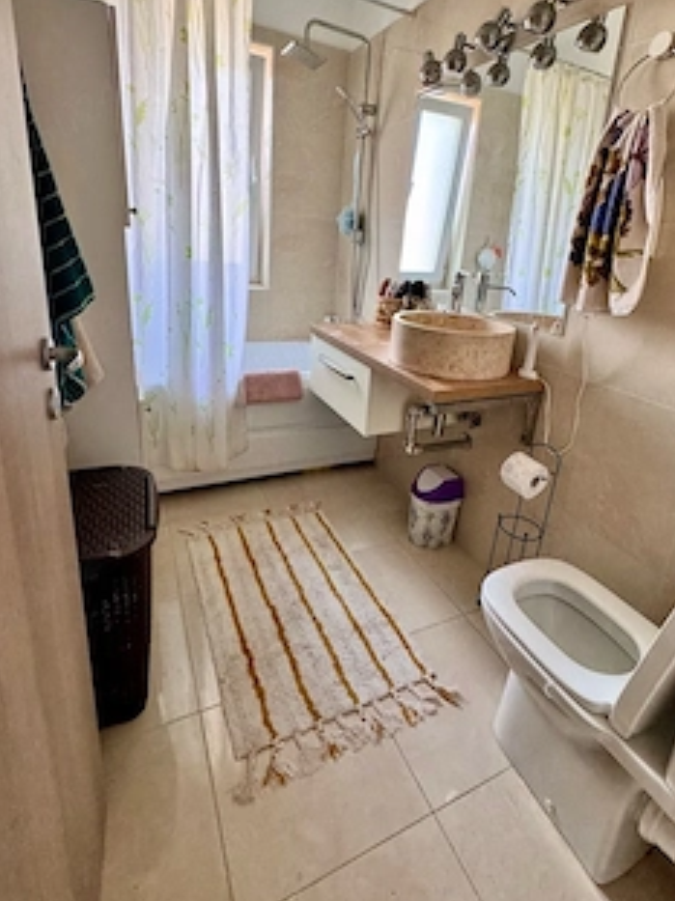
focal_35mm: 18
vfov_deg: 87.1
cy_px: 380
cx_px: 359
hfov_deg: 71.5
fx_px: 468
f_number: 2.2
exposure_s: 1/99
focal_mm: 2.22
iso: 320
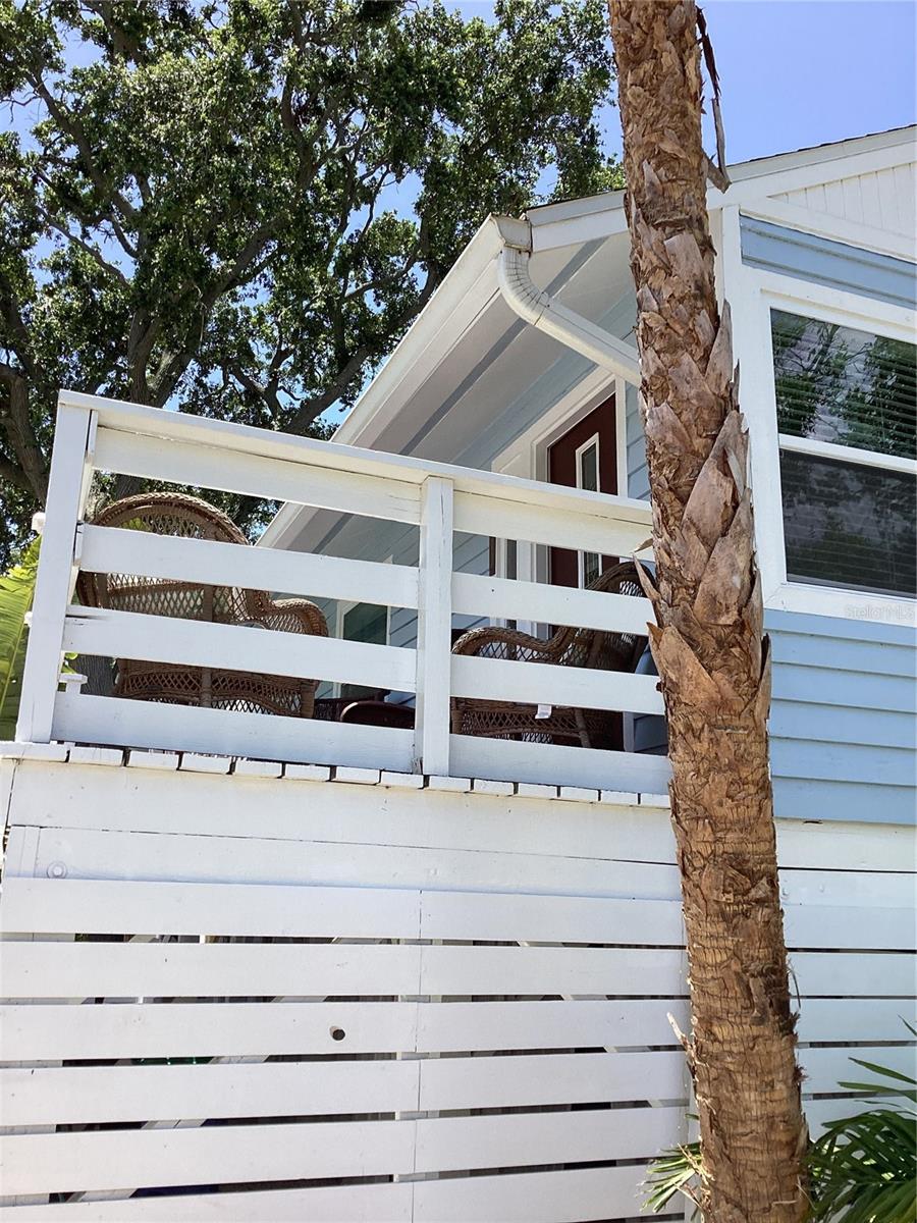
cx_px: 458
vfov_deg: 58.4
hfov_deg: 45.4
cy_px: 612
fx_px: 1095
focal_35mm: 31
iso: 25
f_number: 2.4
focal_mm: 3.3
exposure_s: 1/662
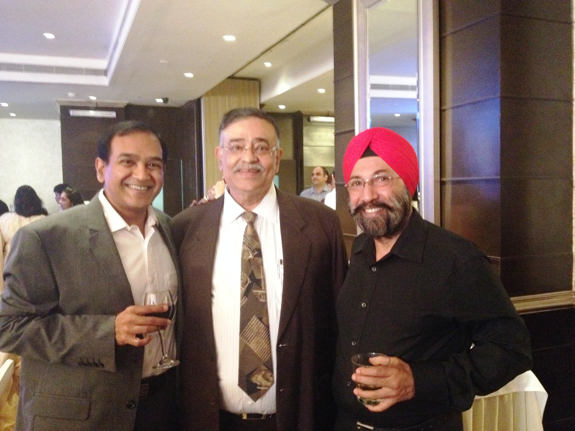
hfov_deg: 52.6
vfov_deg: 40.7
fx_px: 581
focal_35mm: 35
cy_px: 216
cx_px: 288
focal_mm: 4.28
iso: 800
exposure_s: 1/15
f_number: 2.4
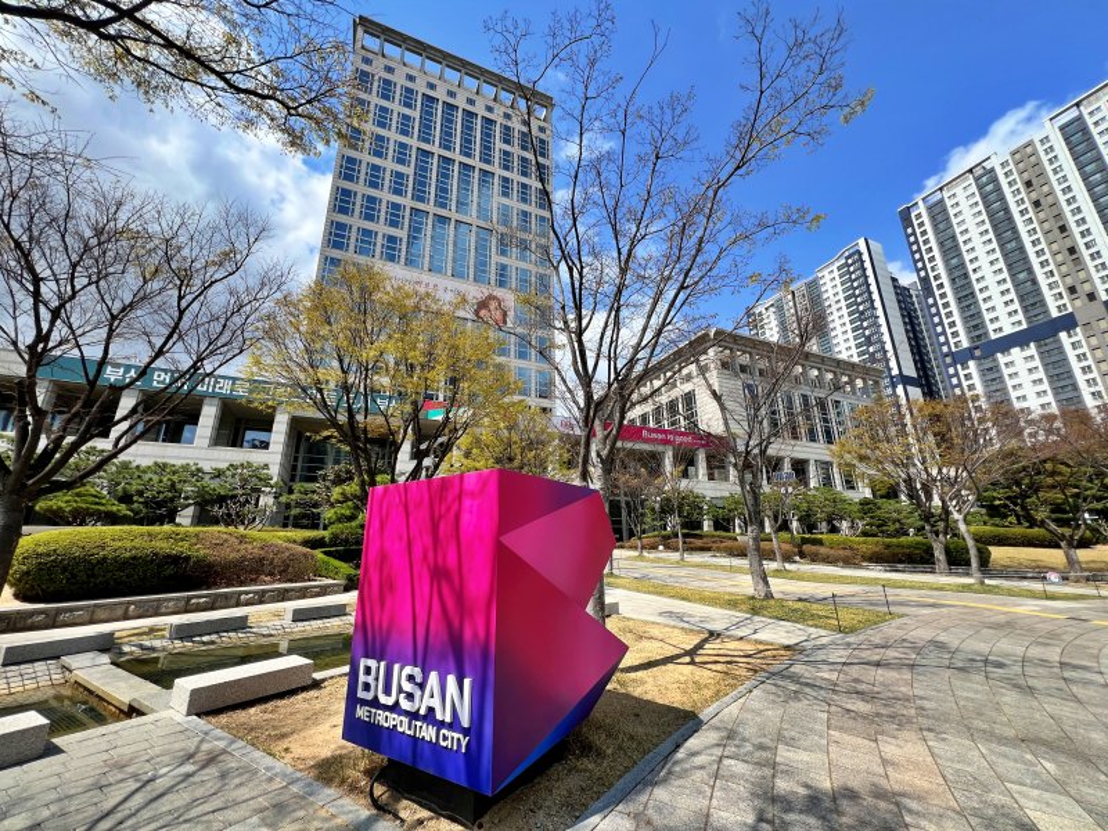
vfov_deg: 89.9
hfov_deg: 106.2
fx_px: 416
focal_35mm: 13
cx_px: 554
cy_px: 416
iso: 32
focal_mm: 1.57
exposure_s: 1/1277
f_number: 1.8
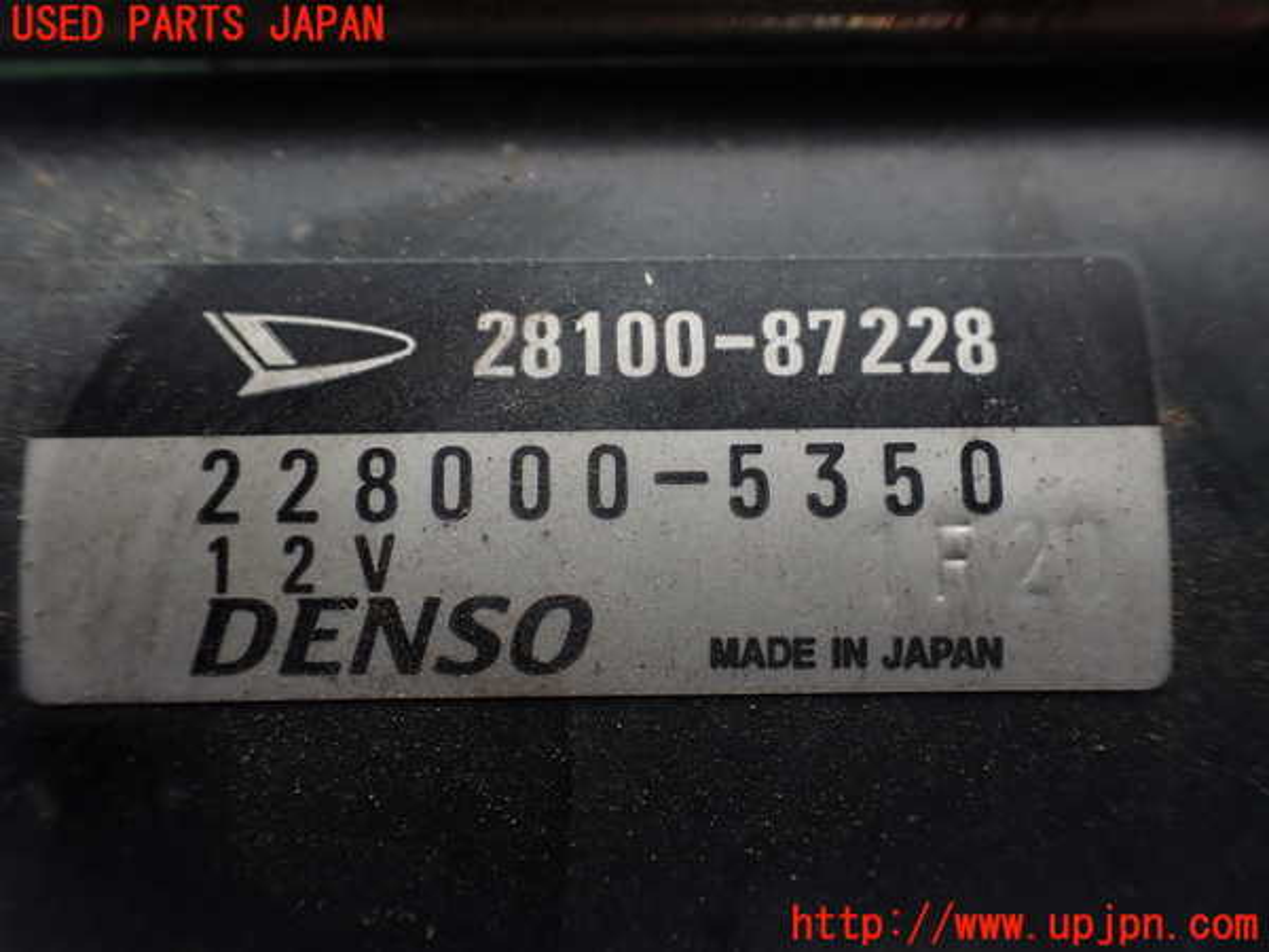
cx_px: 634
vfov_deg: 46.8
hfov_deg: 60.0
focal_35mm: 30
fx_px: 1100
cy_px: 476
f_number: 2.3
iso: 160
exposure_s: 1/125
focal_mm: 5.4
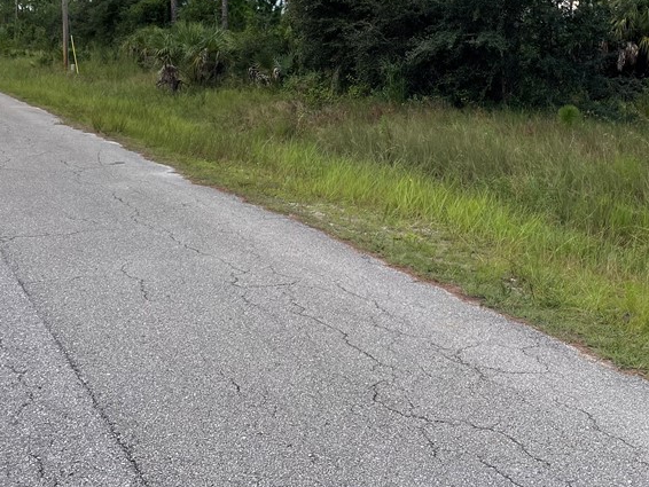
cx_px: 431
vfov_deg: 29.8
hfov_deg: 39.9
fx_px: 882
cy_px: 60
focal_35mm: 47
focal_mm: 4.2
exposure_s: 1/703
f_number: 1.6
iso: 32
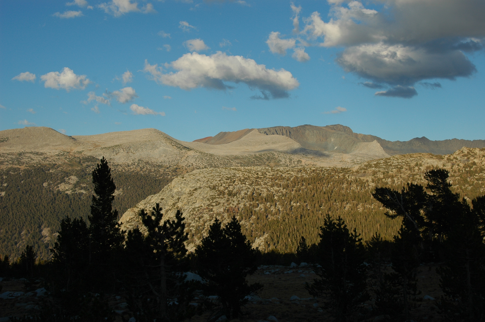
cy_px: 161
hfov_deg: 38.9
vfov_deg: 26.4
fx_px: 686
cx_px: 242
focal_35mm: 51
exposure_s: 1/320
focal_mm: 34
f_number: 10
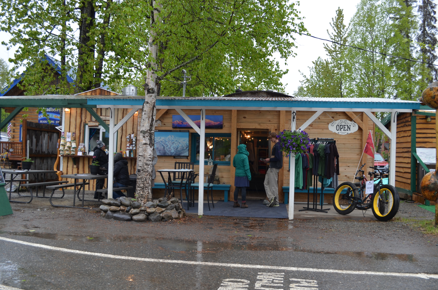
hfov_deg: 55.9
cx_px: 219
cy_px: 146
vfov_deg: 38.7
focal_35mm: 34
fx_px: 413
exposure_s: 1/160
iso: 200
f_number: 6.3
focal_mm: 22
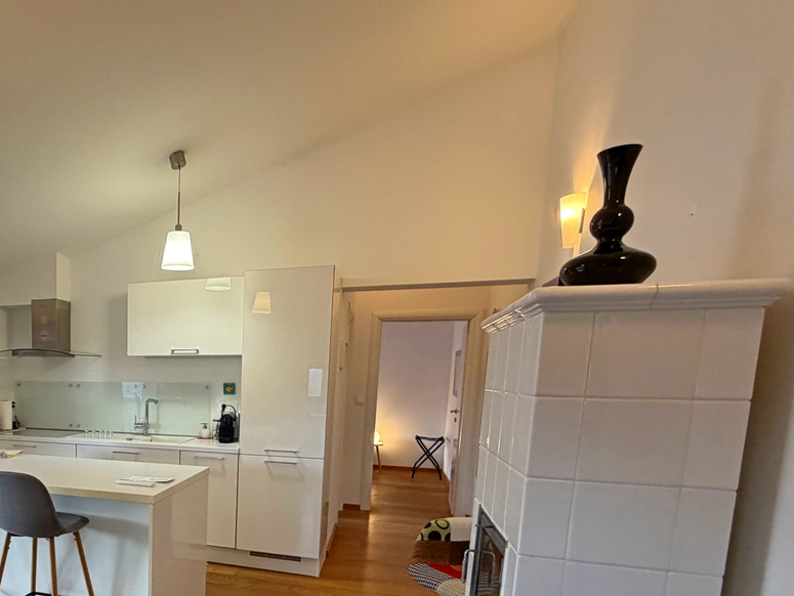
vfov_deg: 50.4
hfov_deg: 60.5
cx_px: 132
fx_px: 597
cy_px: 463
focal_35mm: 26
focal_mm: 2.22
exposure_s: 1/100
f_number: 2.2
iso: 250
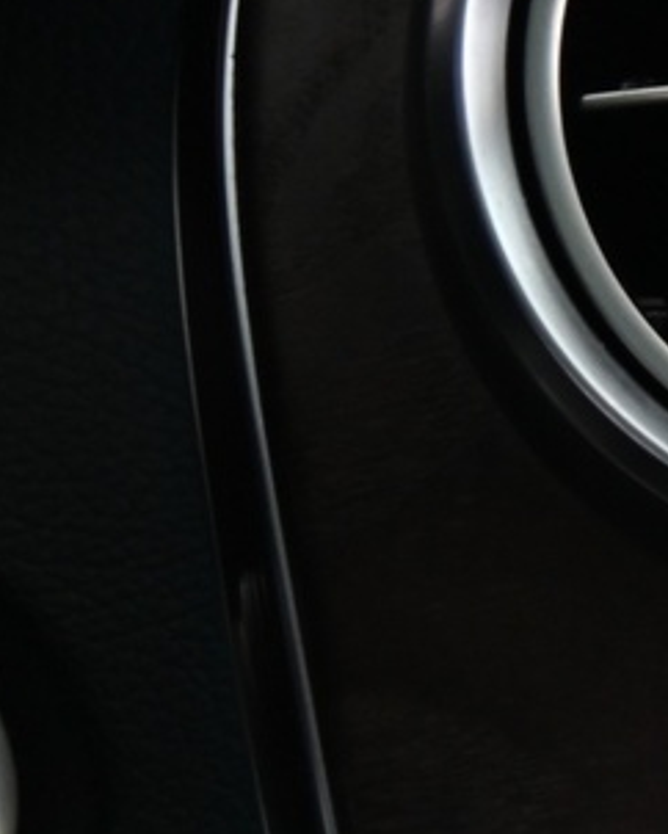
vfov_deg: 8.3
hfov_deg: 6.0
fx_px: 5728
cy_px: 853
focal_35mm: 232
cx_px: 2225
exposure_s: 1/20
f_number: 4
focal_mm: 46
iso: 2000
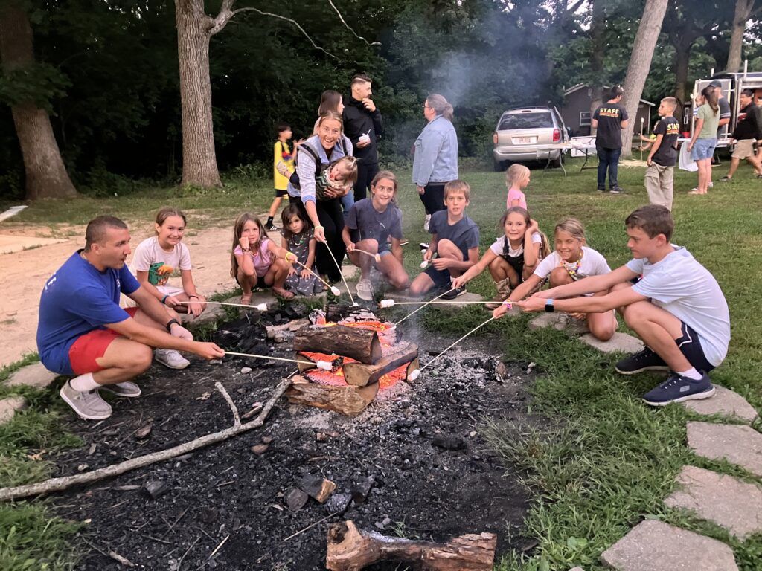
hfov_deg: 63.4
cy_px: 286
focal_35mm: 28
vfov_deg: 49.7
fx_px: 616
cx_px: 381
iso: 640
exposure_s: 1/24
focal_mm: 3.99
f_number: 1.8
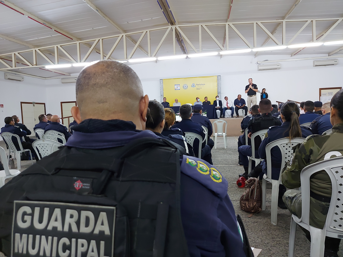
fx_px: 238
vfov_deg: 56.8
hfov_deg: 71.6
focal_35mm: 24
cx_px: 172
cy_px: 128
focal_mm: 5.23
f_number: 1.8
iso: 320
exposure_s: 1/24
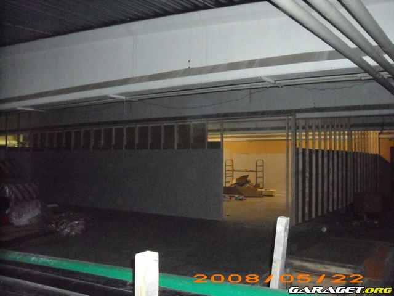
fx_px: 421
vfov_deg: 38.7
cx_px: 197
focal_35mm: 37
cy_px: 148
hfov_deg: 50.1
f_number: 2.7
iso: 1600
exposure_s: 1/60
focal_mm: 6.2
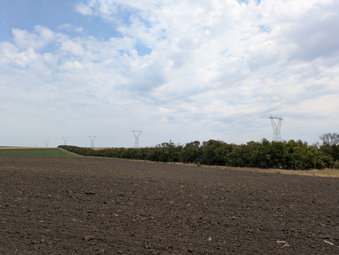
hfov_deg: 69.4
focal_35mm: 25
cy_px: 128
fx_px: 245
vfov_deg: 54.9
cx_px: 170
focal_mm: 5.43
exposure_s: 1/2959
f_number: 1.89
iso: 77
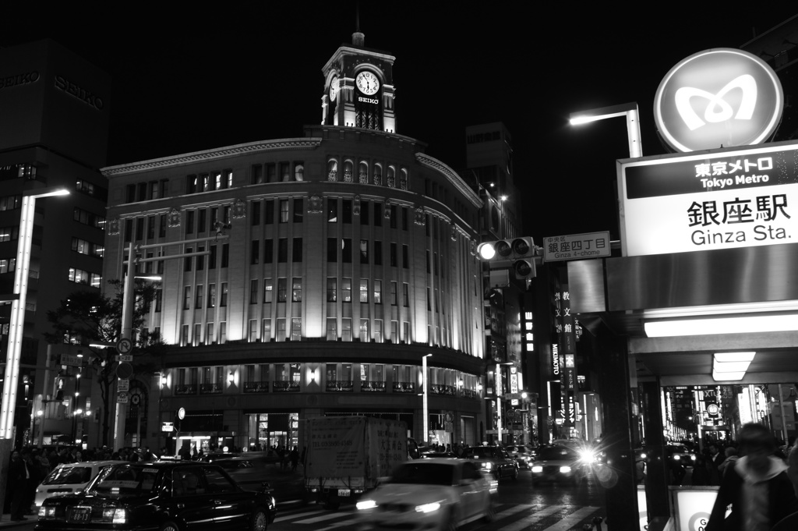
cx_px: 399
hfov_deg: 53.2
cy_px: 266
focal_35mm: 36
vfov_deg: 36.8
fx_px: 797
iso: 400
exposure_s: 1/10
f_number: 7.1
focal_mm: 24
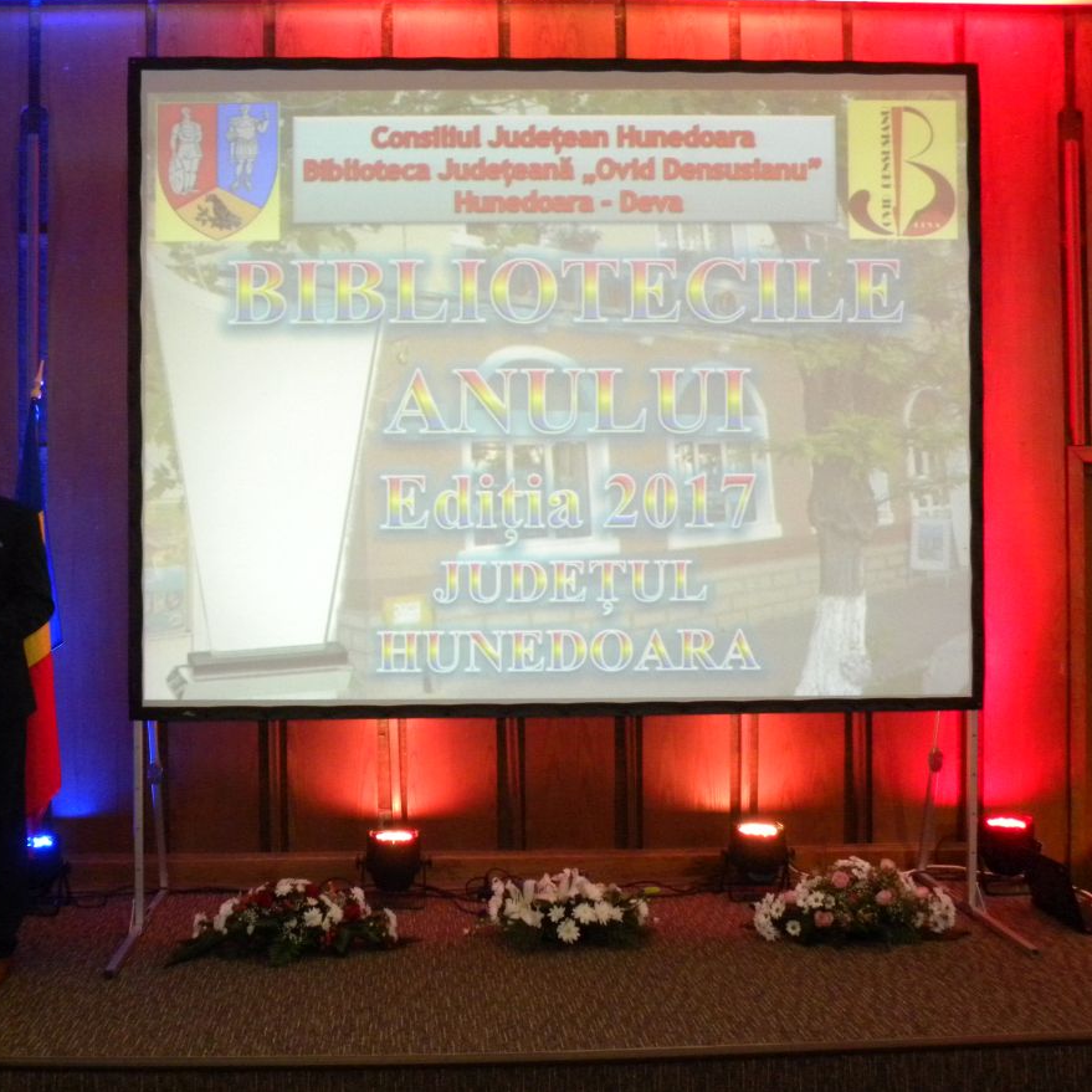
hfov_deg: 46.9
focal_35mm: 35
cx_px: 436
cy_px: 552
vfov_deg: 47.2
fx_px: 1249
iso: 400
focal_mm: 5.2
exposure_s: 1/30
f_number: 2.8
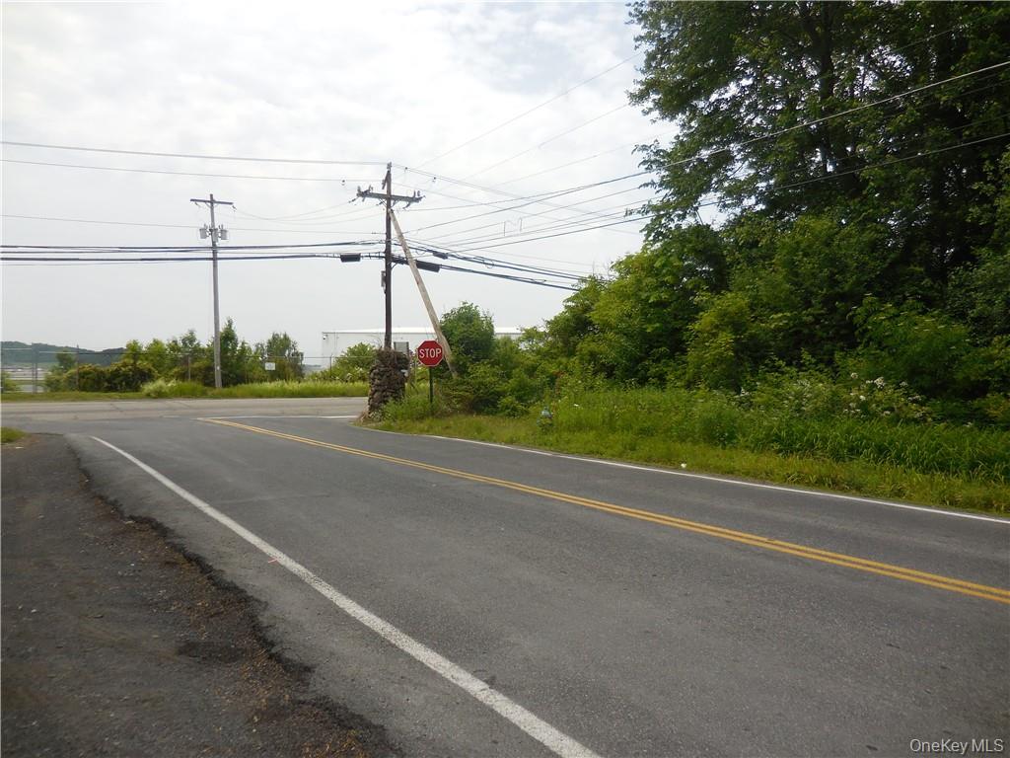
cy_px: 379
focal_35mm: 25
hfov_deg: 69.4
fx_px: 729
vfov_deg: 54.9
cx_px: 505
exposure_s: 1/1250
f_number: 3.3
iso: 125
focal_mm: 4.5
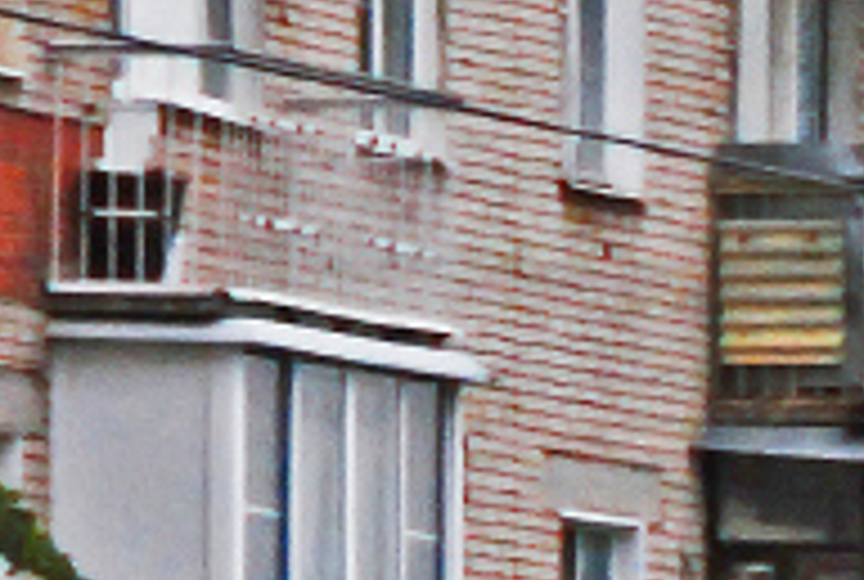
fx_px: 22059
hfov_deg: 2.2
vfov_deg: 1.5
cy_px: 798
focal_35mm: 917
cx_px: 1894
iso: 800
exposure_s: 1/60
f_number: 22
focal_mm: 98
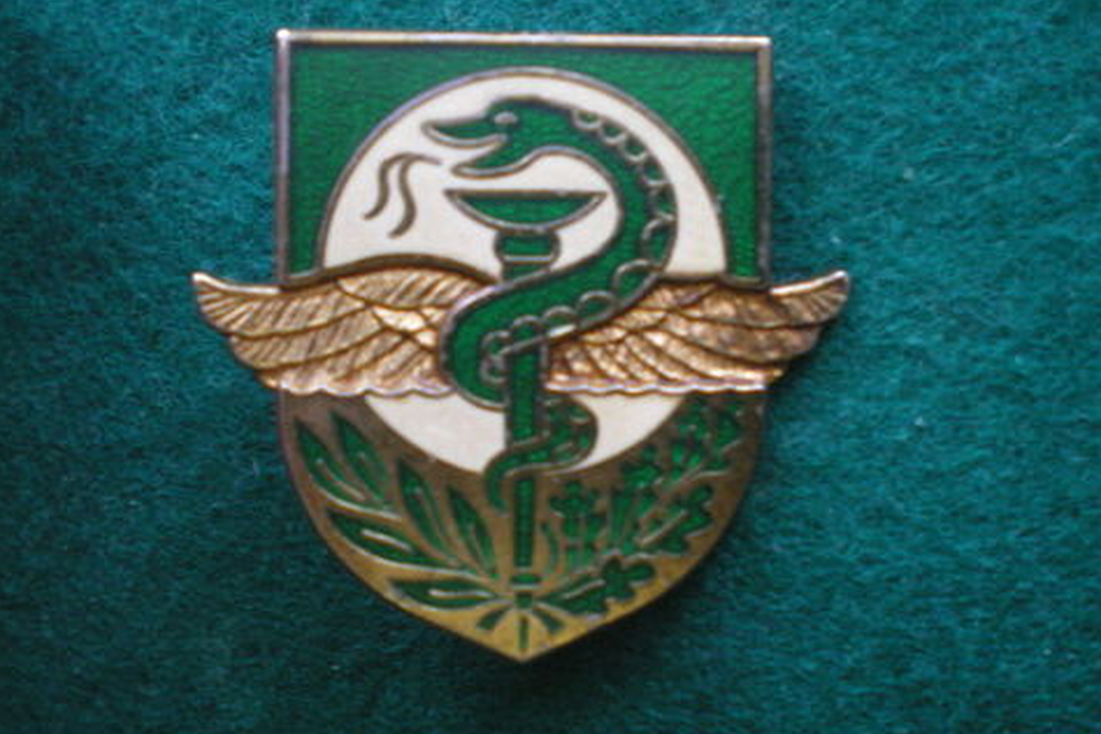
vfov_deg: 33.4
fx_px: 1223
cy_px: 397
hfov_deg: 48.5
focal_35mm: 40
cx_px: 550
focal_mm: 6.3
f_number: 3.1
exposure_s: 1/13
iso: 400
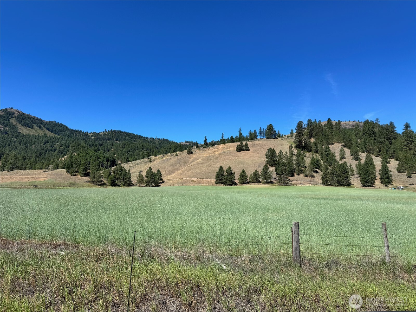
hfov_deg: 71.6
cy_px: 156
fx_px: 288
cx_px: 208
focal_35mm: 24
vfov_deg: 56.8
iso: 80
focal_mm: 6.76
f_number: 1.78
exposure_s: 1/4310
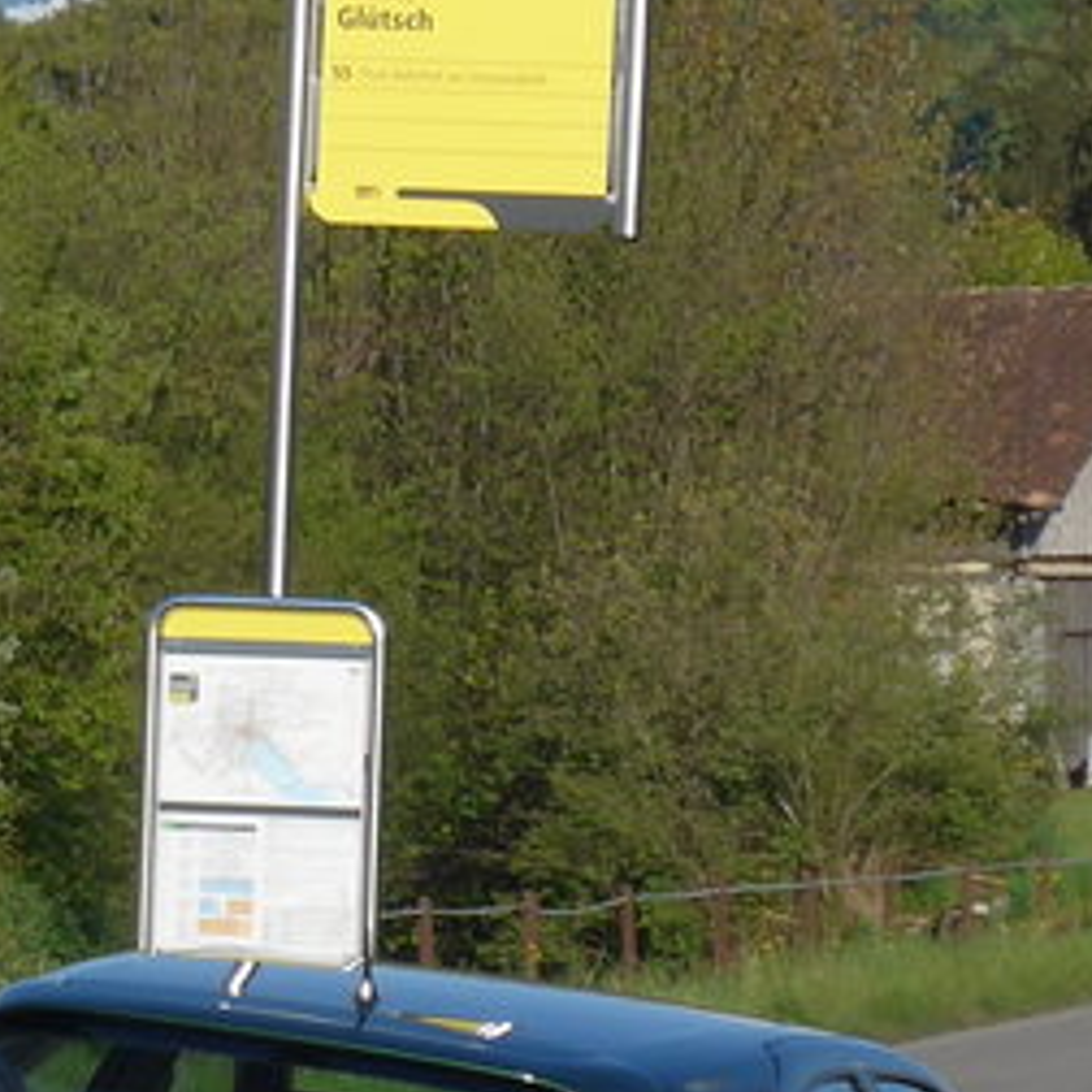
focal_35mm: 409
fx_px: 14597
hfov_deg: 4.2
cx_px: -1118
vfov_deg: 4.3
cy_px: 277
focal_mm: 19.2
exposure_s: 1/640
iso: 80
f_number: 4.7
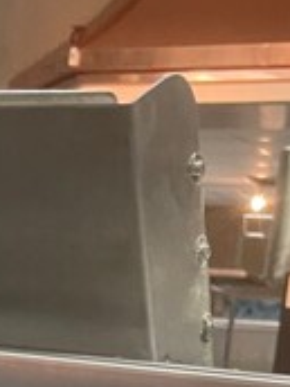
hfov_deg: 11.8
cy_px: 782
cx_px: -49
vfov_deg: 13.6
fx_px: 1374
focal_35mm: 123
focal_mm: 5.1
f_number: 1.6
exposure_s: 1/60
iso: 200
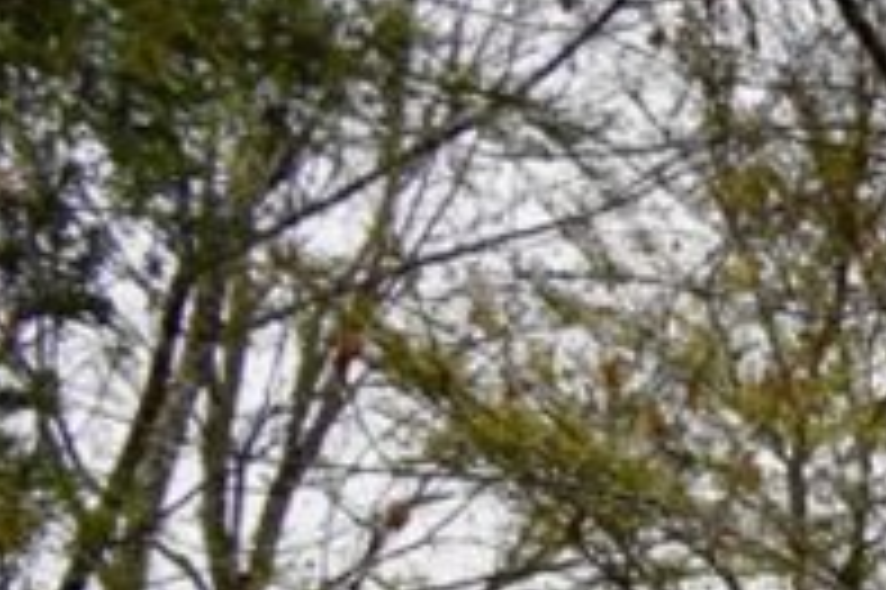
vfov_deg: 14.0
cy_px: 1272
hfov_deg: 15.1
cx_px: 2127
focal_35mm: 78
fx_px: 1918
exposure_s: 1/200
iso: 100
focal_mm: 10
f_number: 8
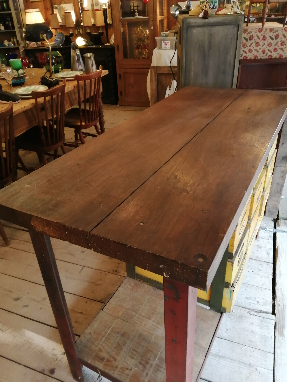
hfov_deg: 53.1
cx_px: 144
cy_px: 191
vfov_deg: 67.3
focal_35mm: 26
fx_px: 287
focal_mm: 3.6
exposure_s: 1/60
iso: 200
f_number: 1.8
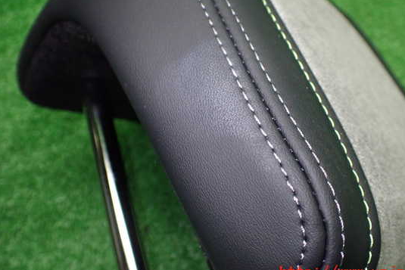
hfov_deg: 54.3
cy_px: 113
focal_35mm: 35
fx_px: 394
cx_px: 223
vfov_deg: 37.8
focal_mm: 5.4
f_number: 2.3
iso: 640
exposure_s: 1/125
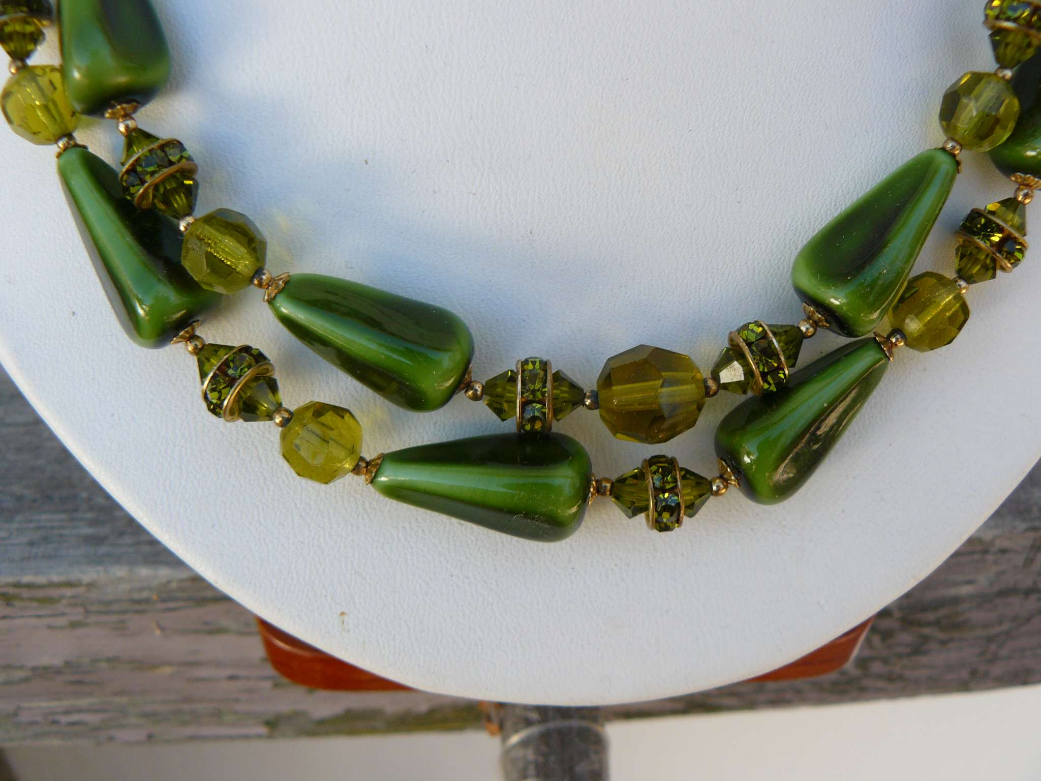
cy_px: 390
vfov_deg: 39.7
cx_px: 520
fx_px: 1083
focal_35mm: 36
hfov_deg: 51.4
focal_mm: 6
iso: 100
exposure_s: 1/100
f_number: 3.6
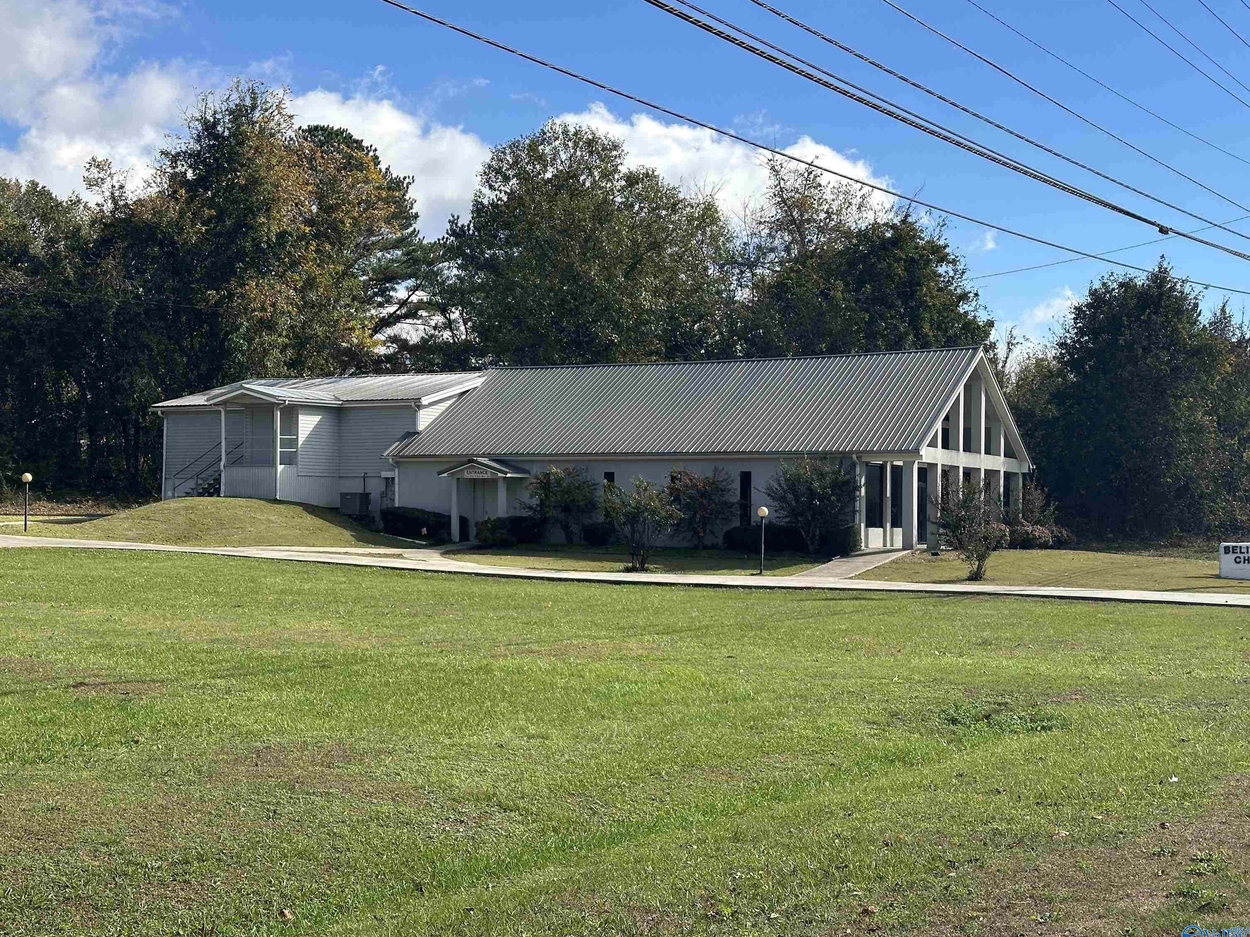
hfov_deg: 38.9
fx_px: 1769
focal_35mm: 49
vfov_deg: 29.7
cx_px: 624
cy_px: 476
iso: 64
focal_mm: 6.86
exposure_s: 1/3472
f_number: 1.78
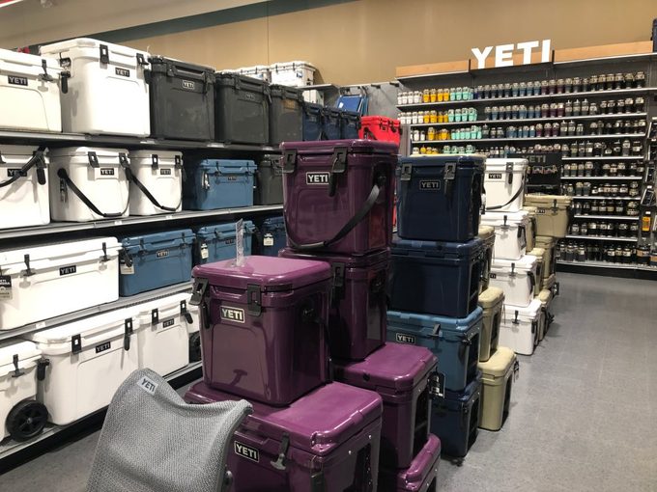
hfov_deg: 63.4
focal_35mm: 28
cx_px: 328
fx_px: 531
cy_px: 246
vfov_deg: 49.7
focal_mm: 3.99
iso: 40
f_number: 1.8
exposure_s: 1/20
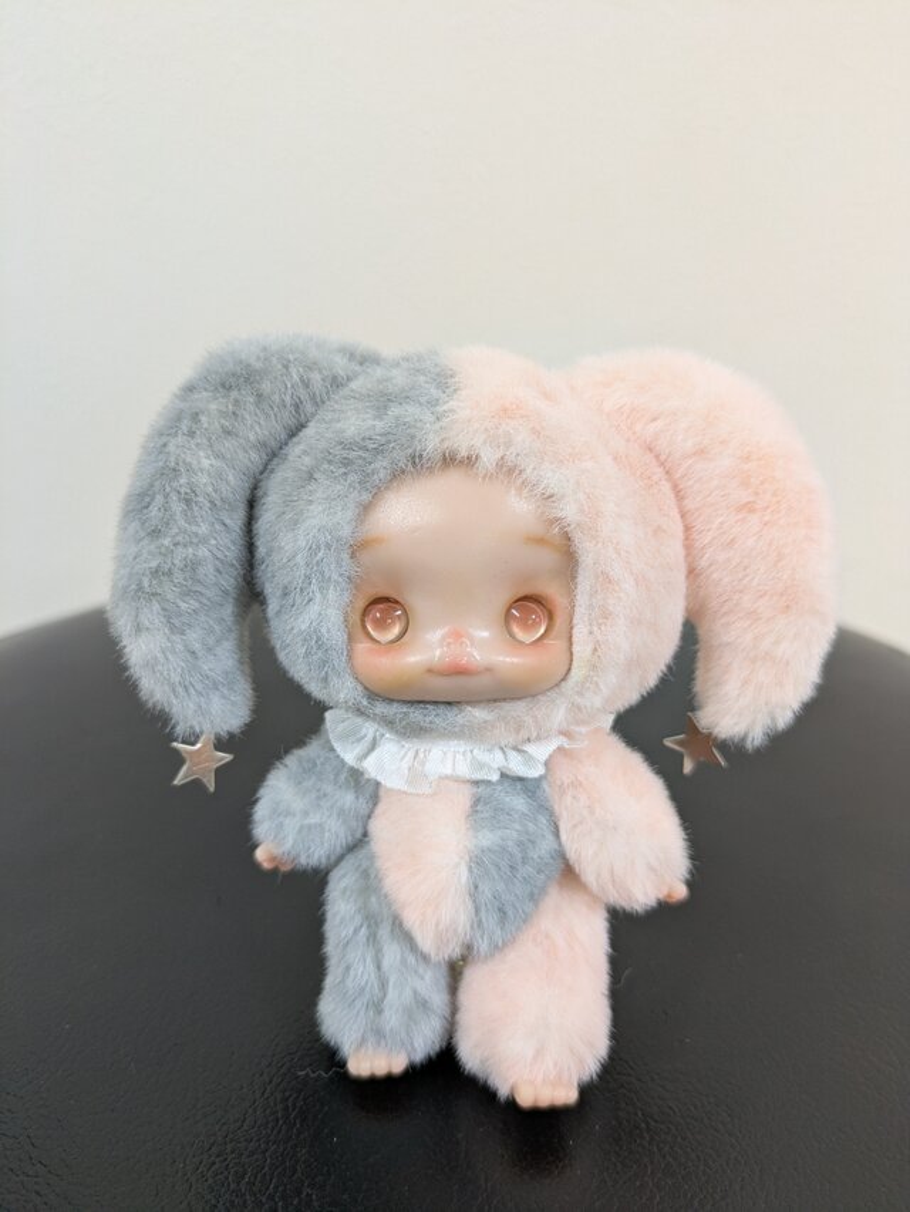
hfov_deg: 54.9
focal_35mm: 25
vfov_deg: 69.4
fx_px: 875
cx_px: 455
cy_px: 606
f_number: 1.89
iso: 258
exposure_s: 1/40
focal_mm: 5.43
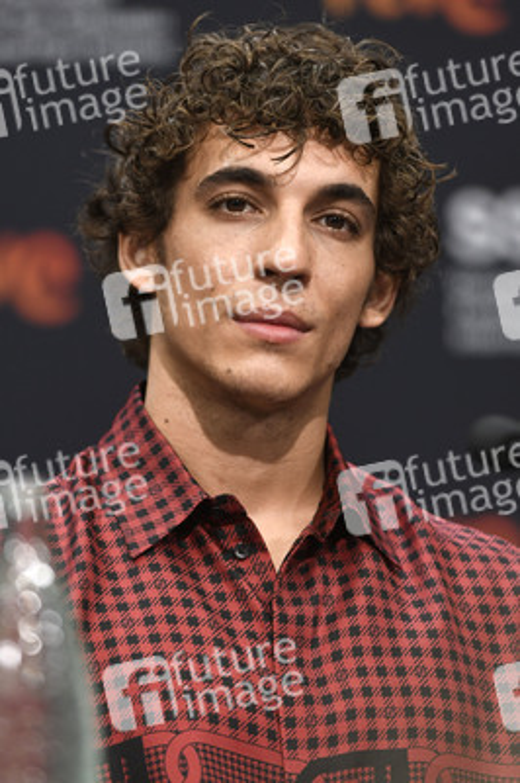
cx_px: 260
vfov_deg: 10.6
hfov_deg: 7.0
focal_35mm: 195
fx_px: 4232
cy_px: 392
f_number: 3.5
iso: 1250
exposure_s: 1/200
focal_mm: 195
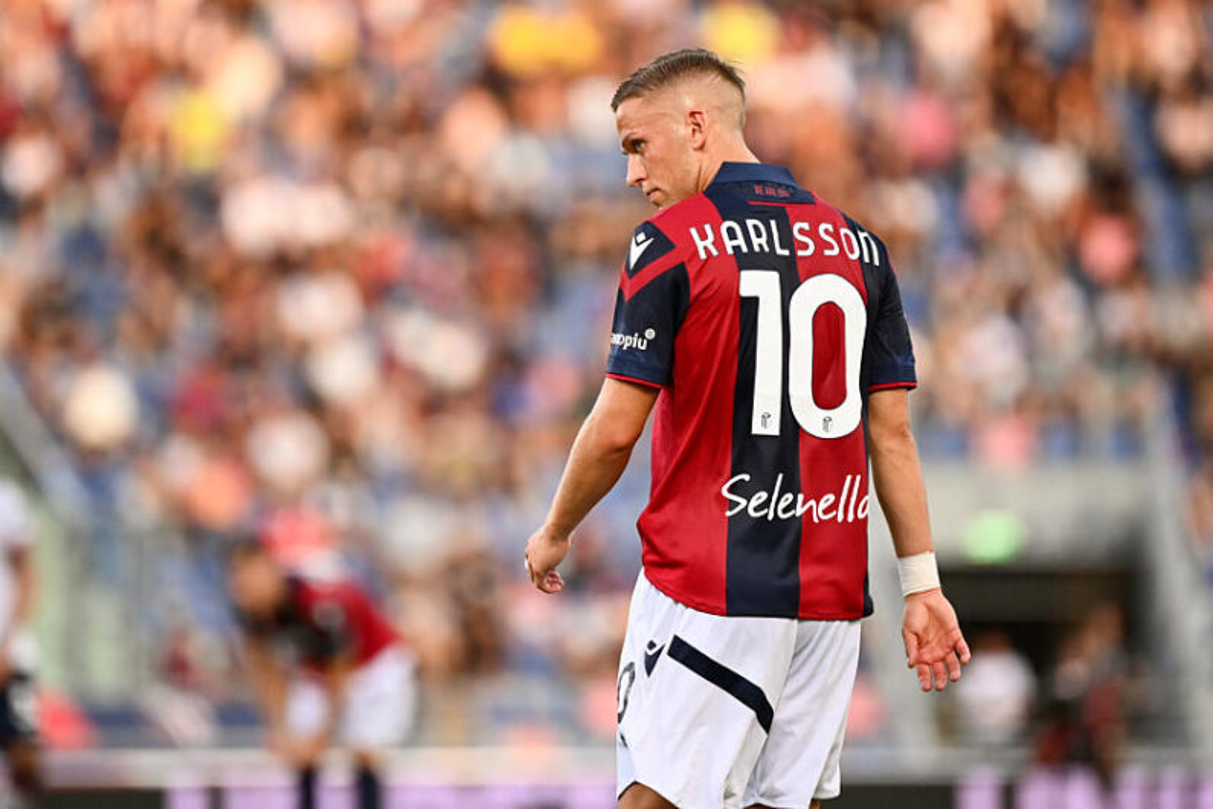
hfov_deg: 5.2
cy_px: 404
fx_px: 13477
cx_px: 606
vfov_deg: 3.4
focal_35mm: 400
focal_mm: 400
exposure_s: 1/1600
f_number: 4
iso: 1600
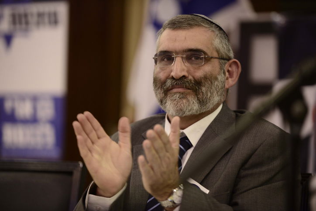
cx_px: 158
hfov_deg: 12.8
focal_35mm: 160
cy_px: 106
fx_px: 1405
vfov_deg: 8.6
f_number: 2.8
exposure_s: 1/125
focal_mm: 160
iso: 2000
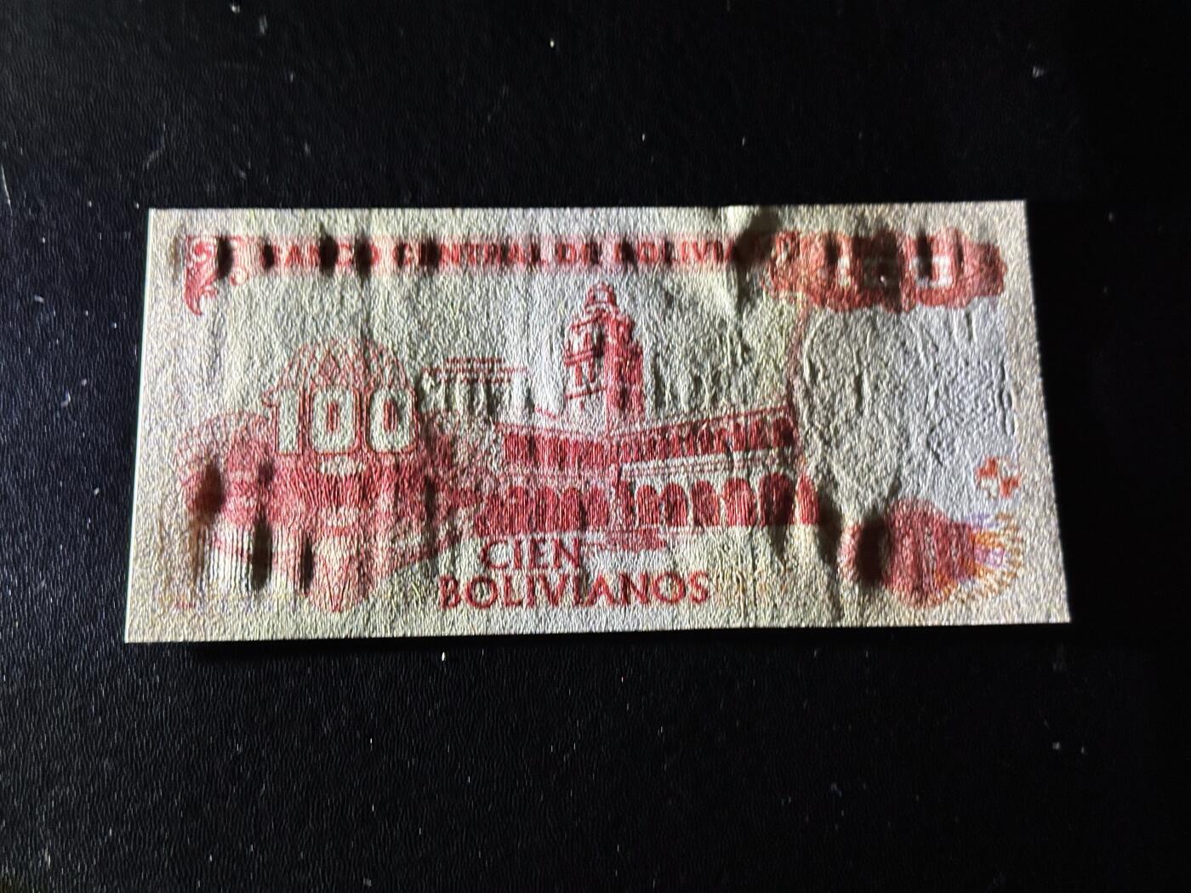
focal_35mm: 48
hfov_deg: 39.7
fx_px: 1651
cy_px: 446
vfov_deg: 30.3
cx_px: 596
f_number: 1.78
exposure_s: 1/50
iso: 250
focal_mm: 6.86
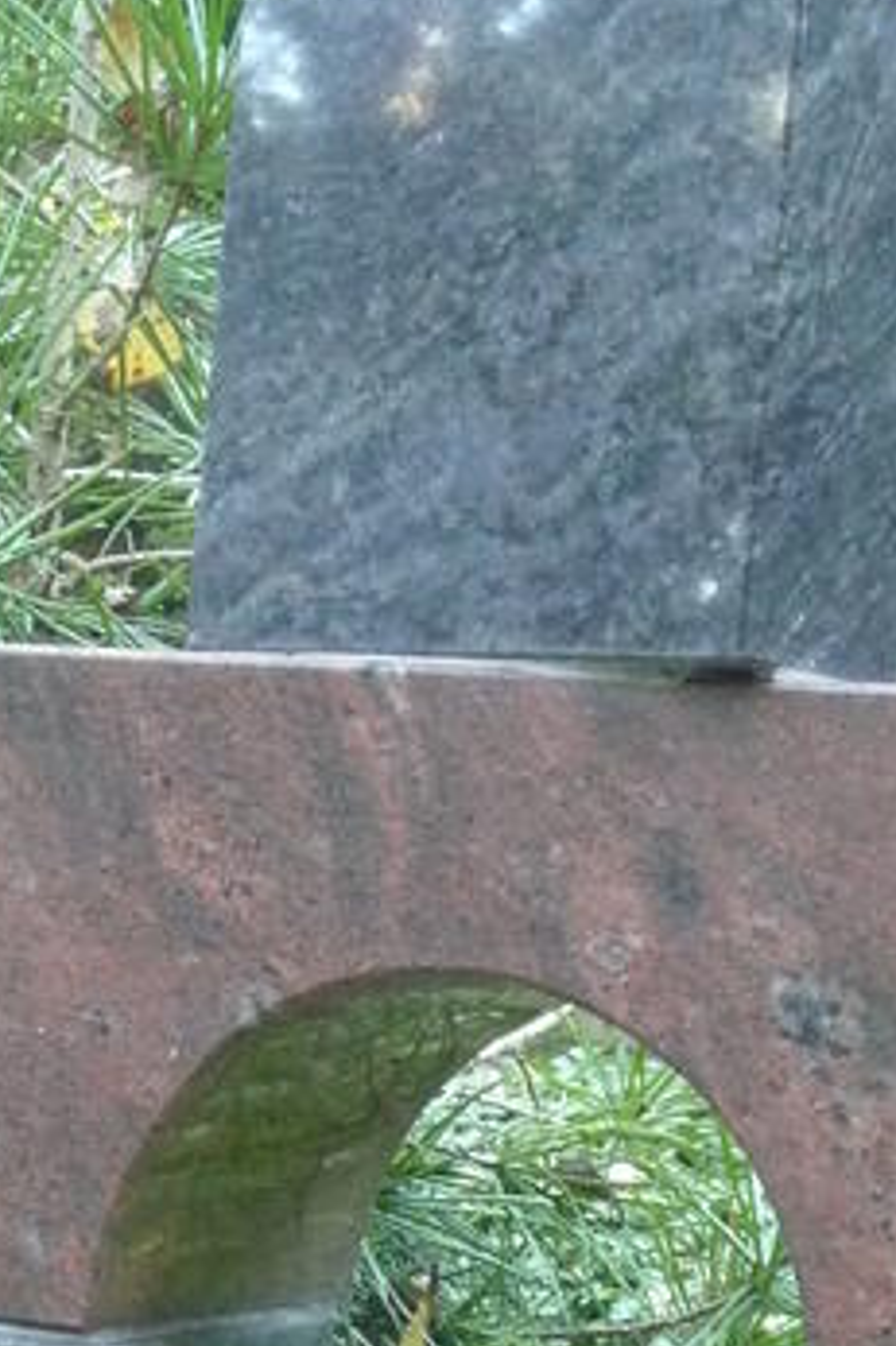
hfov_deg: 14.2
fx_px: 3587
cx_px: 349
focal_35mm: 96
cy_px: 983
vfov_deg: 21.1
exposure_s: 1/15
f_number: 3.4
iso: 400
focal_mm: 5
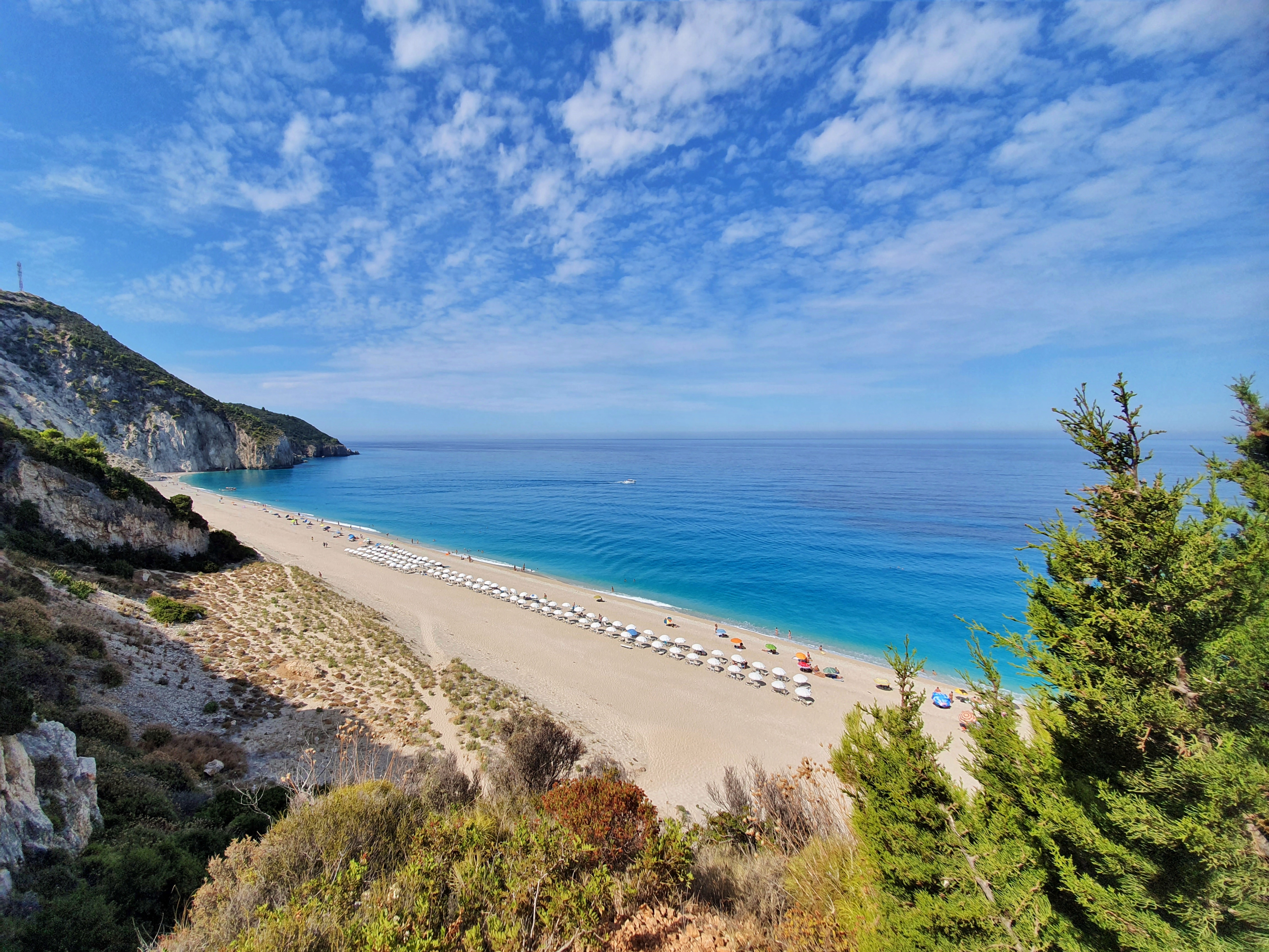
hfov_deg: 106.2
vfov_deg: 89.9
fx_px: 477
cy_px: 476
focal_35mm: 13
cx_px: 634
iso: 50
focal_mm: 1.8
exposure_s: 1/1776
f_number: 2.2
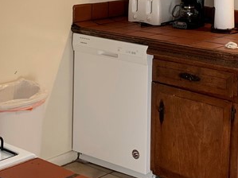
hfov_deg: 22.0
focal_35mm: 89
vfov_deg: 16.4
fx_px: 612
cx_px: 135
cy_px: 29
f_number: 1.8
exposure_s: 1/60
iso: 100
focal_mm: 4.25
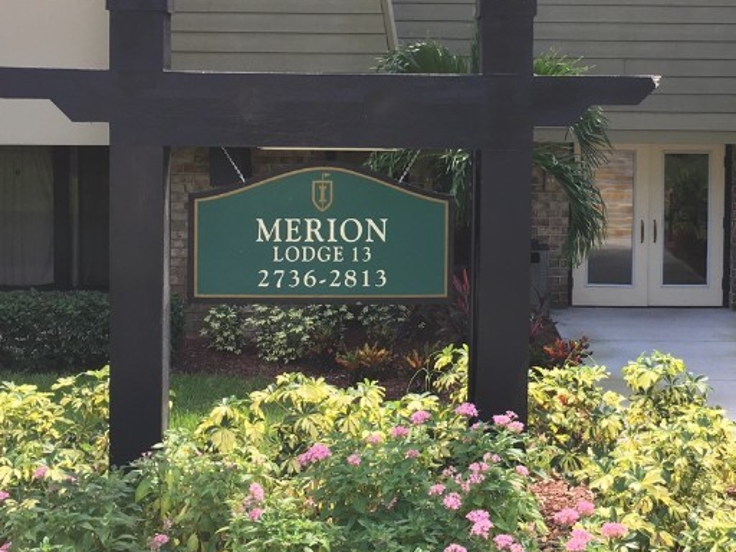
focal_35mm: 58
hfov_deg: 33.0
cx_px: 472
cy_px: 154
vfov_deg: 25.0
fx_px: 1233
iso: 25
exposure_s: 1/123
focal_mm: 4.15
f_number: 2.2
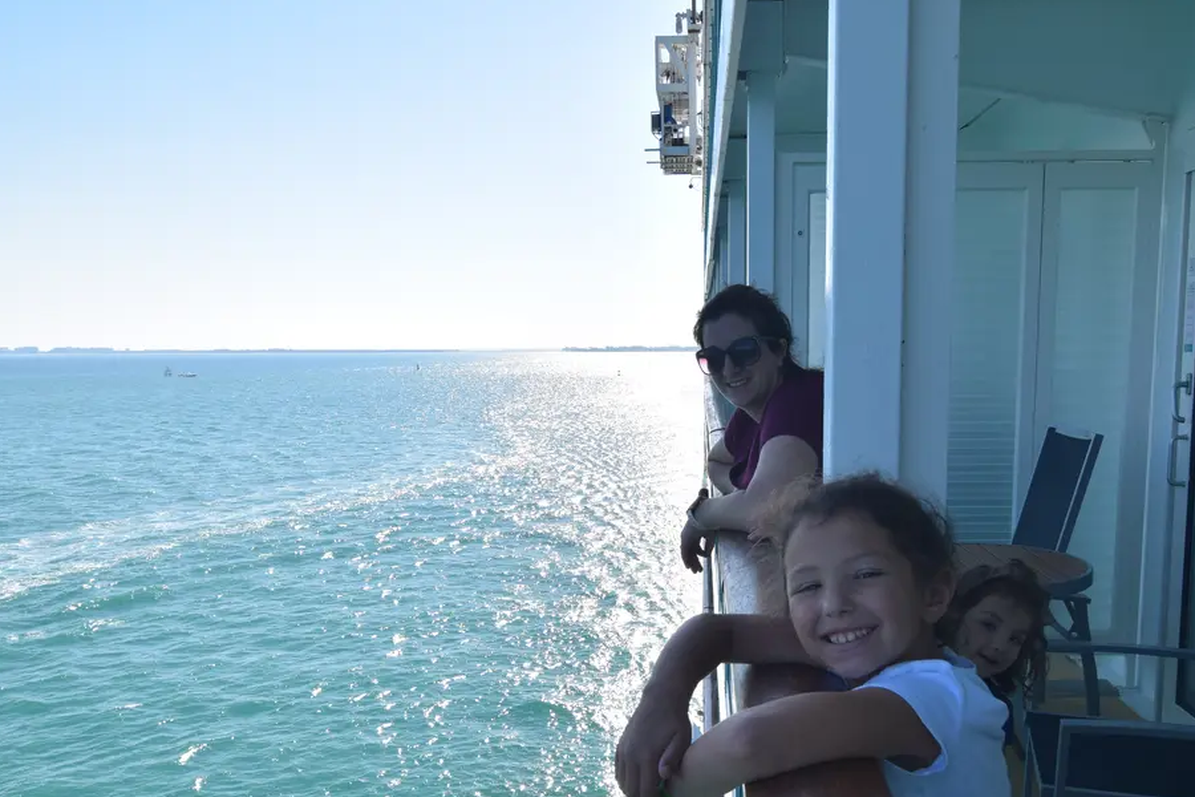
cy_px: 494
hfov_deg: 58.5
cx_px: 688
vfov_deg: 40.8
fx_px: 1062
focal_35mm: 32
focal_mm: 16
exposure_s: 1/400
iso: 200
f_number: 10
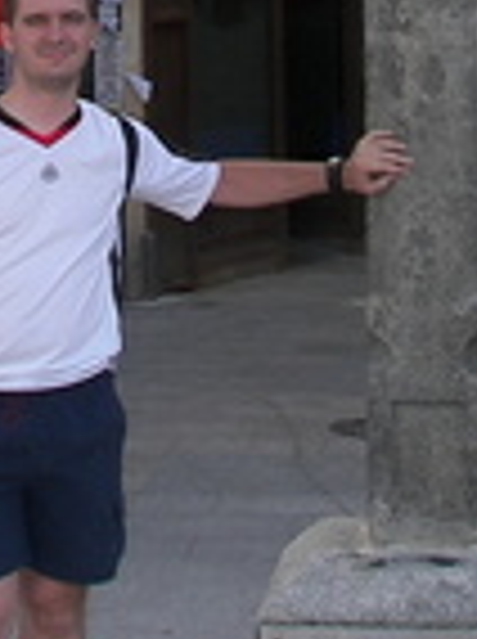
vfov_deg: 12.8
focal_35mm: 151
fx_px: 2783
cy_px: -81
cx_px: 47
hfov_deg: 9.8
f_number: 2.8
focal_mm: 6
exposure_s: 1/250
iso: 50
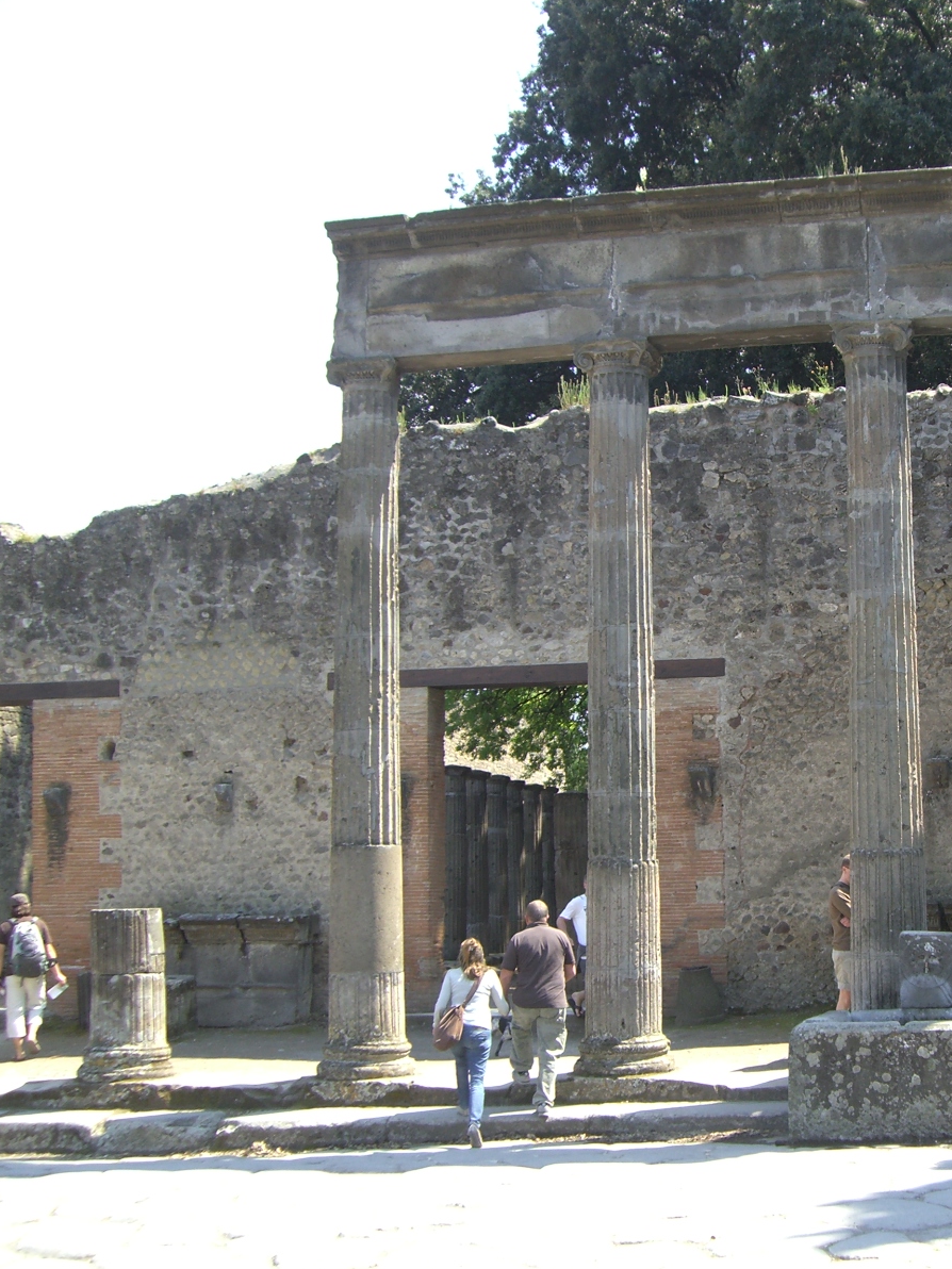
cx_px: 846
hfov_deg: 27.6
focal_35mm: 51
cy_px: 638
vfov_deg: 37.5
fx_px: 1870
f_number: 2.7
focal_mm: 6.2
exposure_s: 1/320
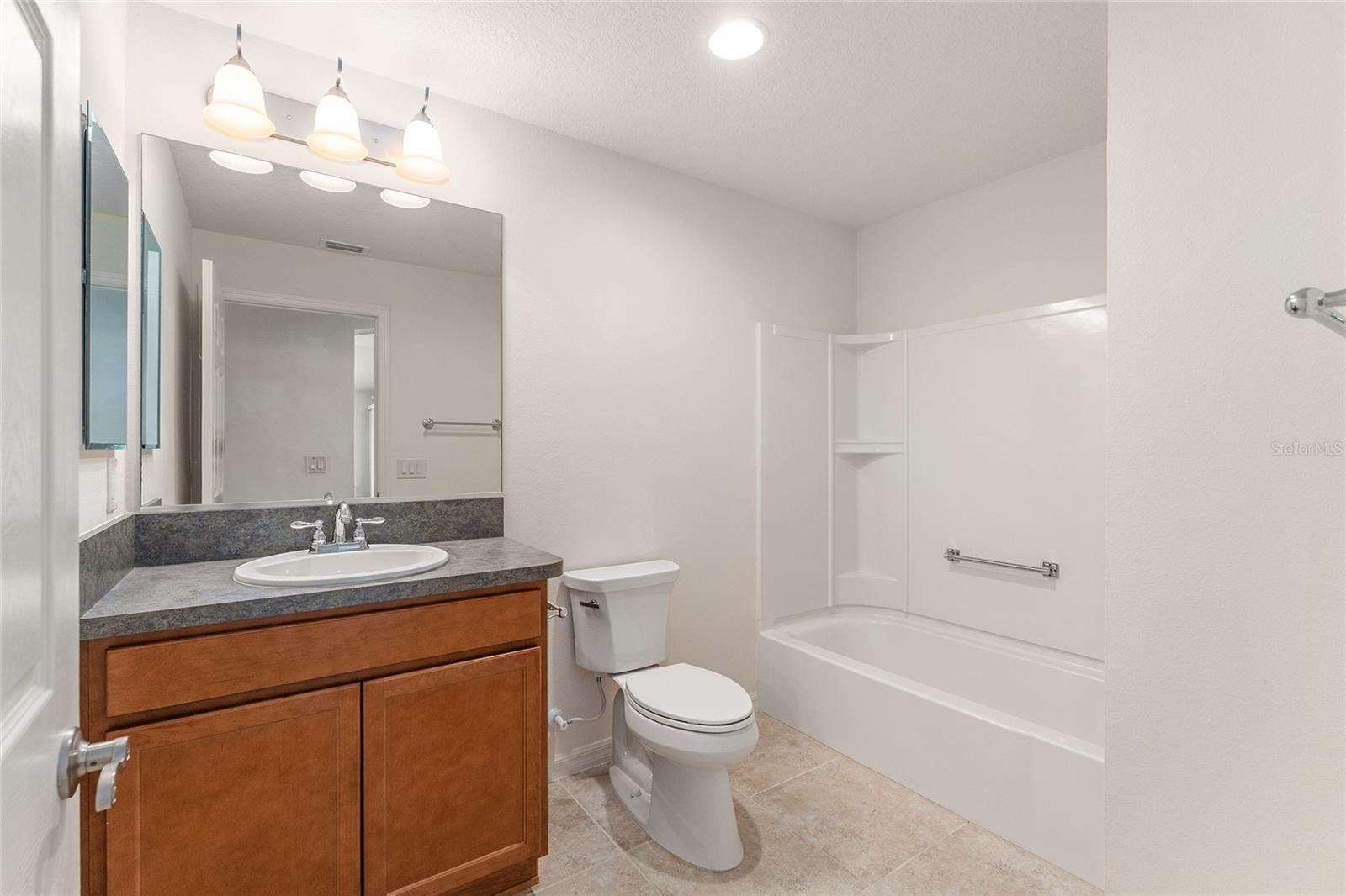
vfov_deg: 76.2
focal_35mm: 15
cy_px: 448
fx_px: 572
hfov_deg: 99.3
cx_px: 673
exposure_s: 1/13
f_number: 8
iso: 500
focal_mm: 15.3
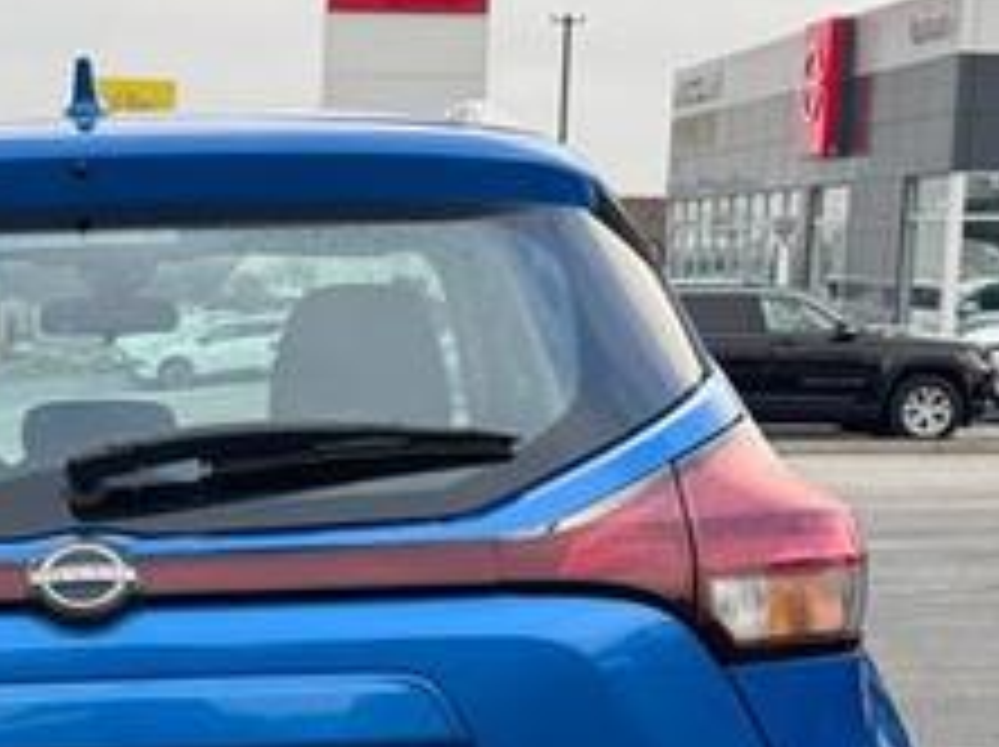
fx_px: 3142
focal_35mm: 109
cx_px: 140
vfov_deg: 13.4
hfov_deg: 17.8
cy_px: 756
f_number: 1.78
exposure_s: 1/651
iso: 64
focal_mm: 6.76
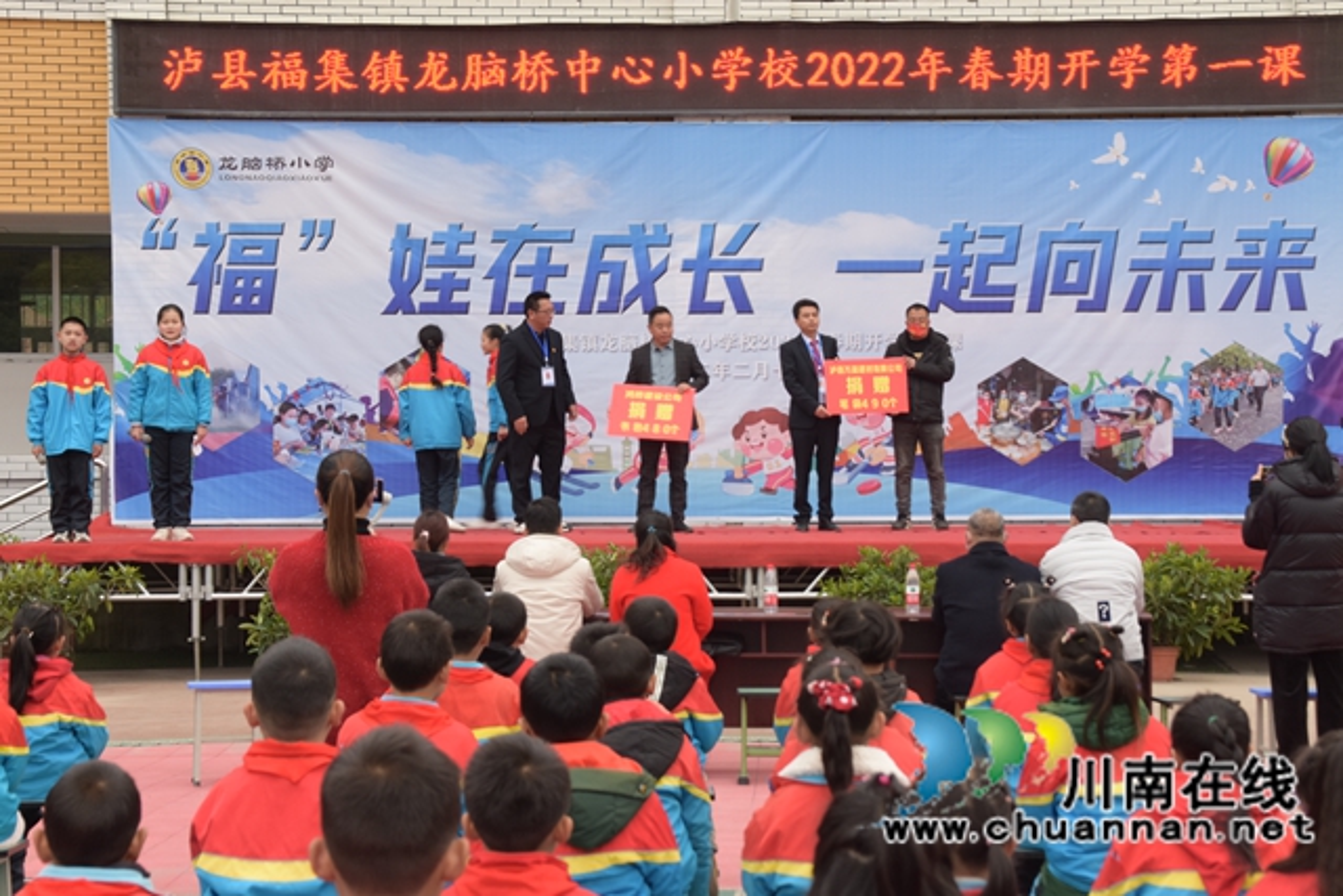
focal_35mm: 78
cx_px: 672
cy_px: 448
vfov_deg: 17.5
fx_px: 2910
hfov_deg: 26.0
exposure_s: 1/40
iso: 500
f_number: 14
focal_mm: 52
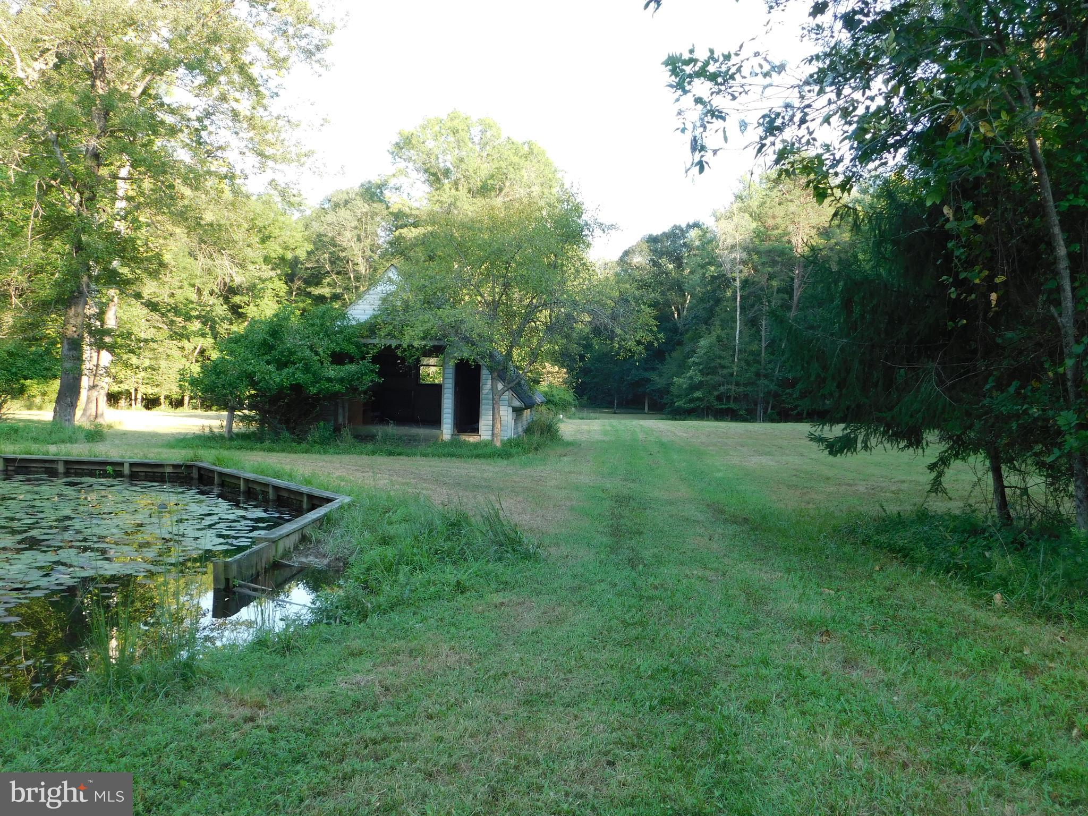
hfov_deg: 51.4
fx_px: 1131
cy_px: 408
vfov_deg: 39.7
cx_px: 544
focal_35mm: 36
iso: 125
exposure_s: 1/125
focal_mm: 6.3
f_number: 3.5
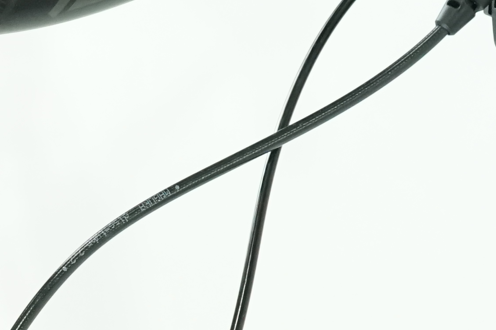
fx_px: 2121
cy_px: 558
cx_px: -251
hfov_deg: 12.7
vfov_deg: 8.6
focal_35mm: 154
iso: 2000
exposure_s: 1/200
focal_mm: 29
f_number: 4
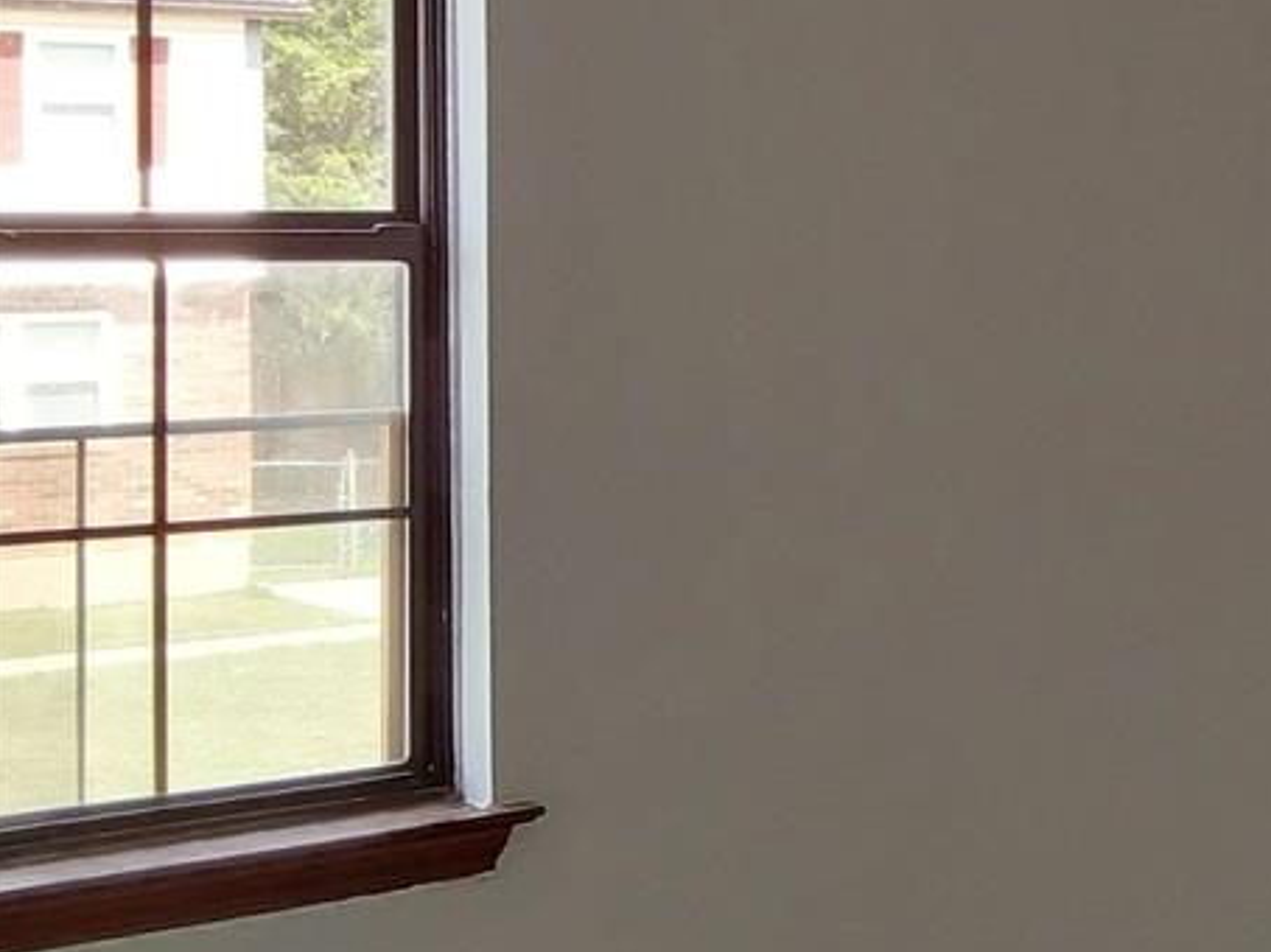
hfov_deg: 21.6
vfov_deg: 18.6
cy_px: 291
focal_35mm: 79
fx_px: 2899
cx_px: 1781
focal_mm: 2.91
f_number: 1.9
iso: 80
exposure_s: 1/120
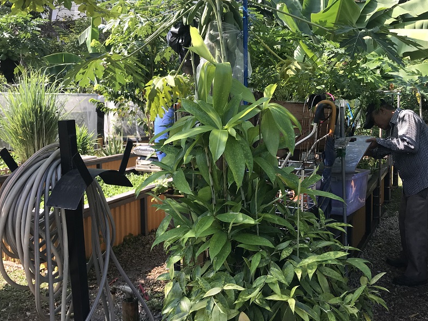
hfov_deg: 51.4
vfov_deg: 39.6
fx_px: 445
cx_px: 212
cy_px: 145
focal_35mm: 36
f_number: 1.8
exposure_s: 1/556
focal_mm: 3.99
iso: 20
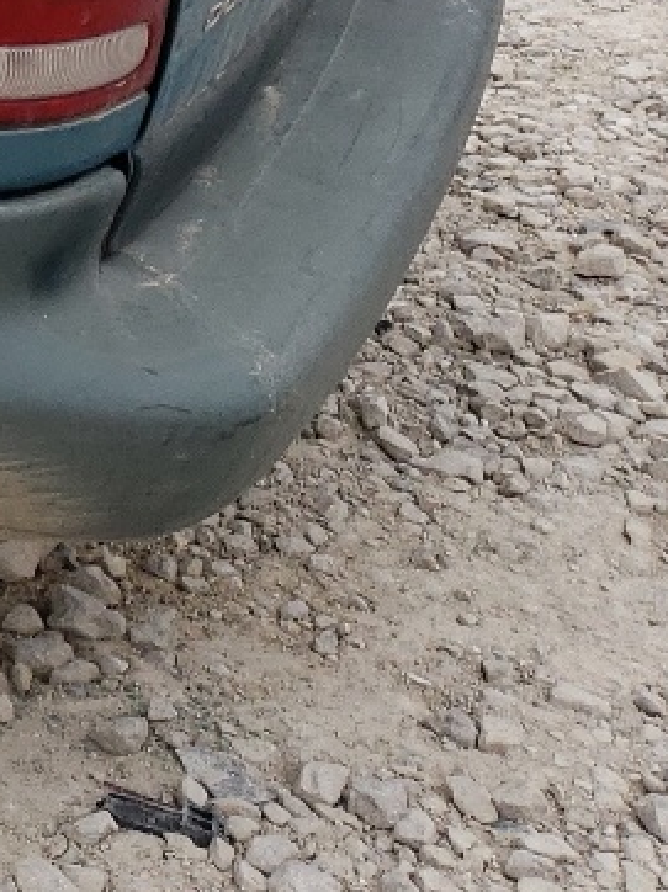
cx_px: -1230
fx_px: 2962
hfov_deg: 10.1
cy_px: -251
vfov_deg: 16.3
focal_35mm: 115
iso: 50
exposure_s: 1/435
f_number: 1.5
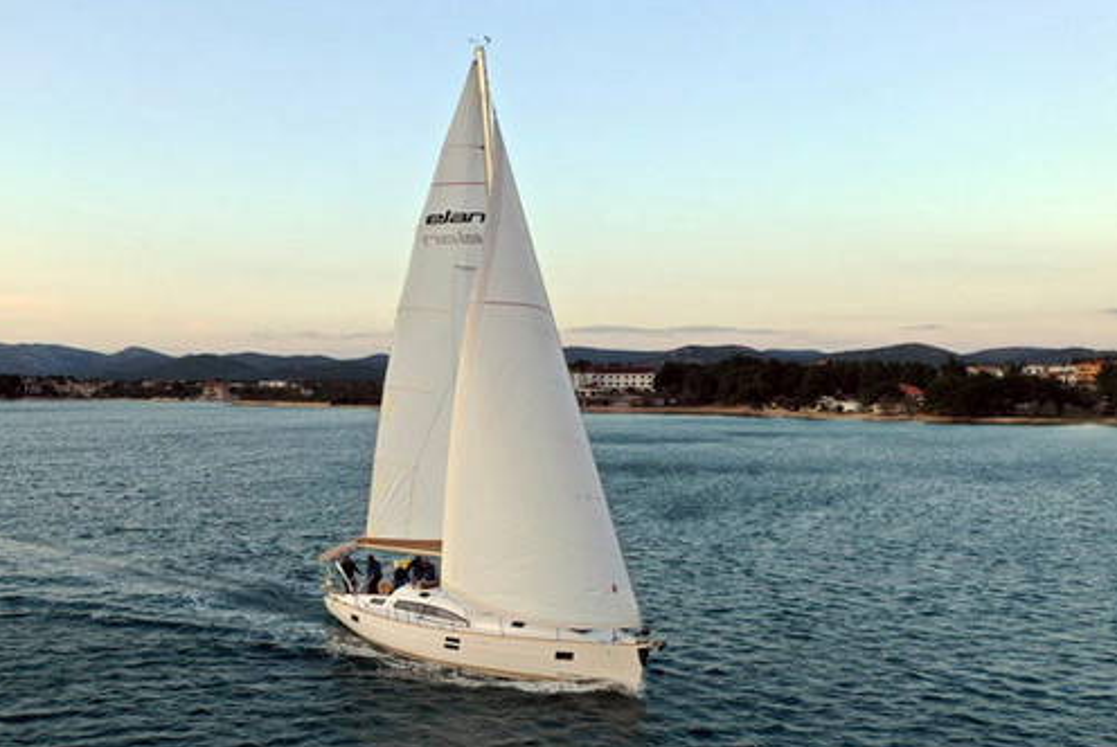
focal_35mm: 35
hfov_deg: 53.8
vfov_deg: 37.9
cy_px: 393
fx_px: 1087
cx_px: 426
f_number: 4
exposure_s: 1/100
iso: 100
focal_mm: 10.26
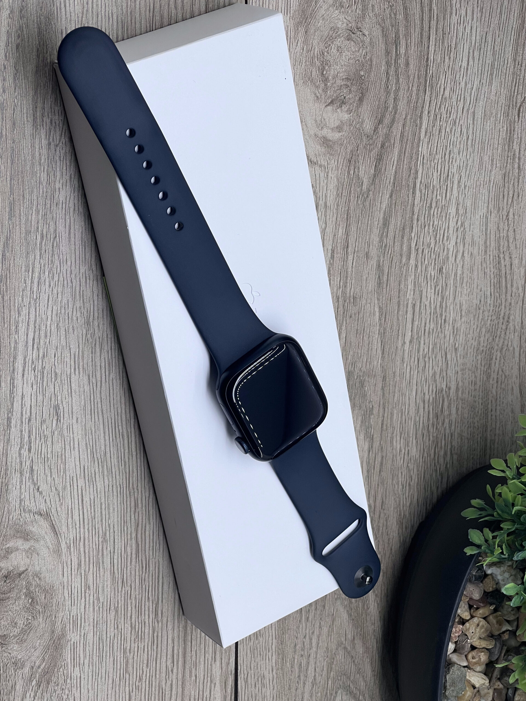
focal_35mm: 77
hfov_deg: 19.1
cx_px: 263
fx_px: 1560
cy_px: 350
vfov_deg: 25.3
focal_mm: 9
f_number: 2.8
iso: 32
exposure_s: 1/100
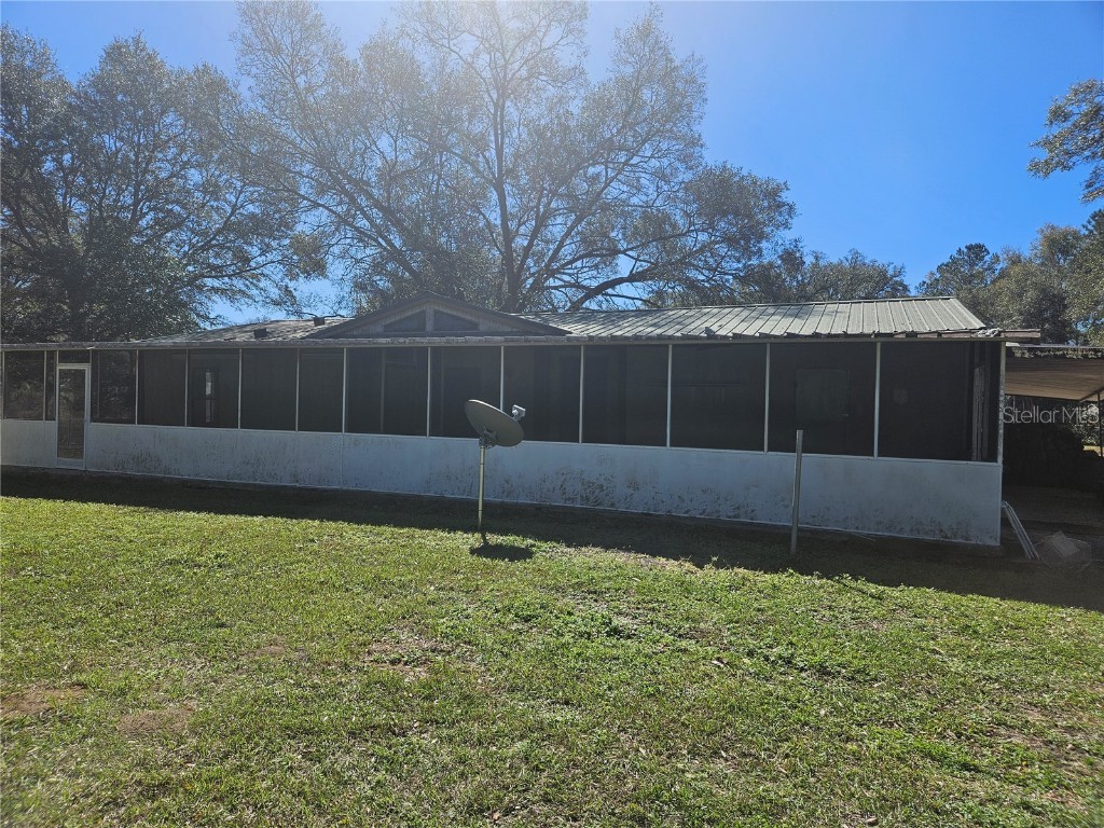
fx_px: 734
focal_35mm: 23
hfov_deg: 73.9
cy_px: 414
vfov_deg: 58.9
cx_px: 552
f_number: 1.8
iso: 25
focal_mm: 5.4
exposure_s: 1/2016
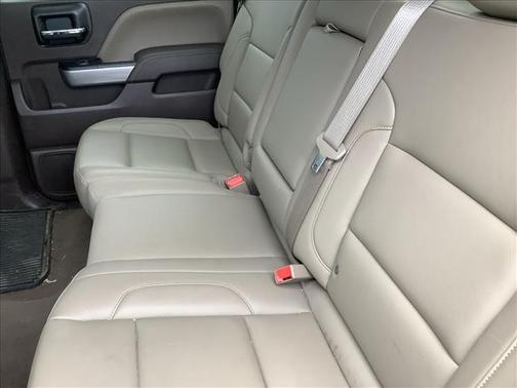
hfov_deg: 58.4
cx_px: 258
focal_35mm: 31
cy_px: 194
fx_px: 463
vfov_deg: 45.4
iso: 100
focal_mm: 3.3
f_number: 2.4
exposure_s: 1/60
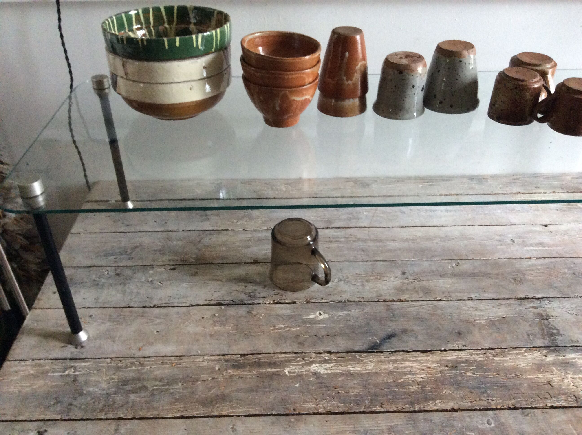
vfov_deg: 44.1
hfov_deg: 56.9
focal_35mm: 32
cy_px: 218
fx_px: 537
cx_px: 291
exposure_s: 1/25
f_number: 2.4
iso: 250
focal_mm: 3.3
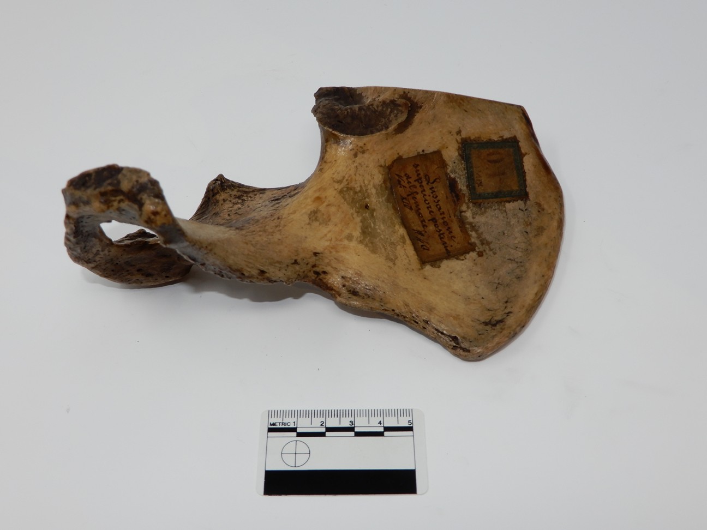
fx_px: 858
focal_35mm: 42
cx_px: 354
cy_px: 265
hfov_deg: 44.8
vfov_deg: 34.3
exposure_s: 1/50
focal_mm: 7.5
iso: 80
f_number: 4.5
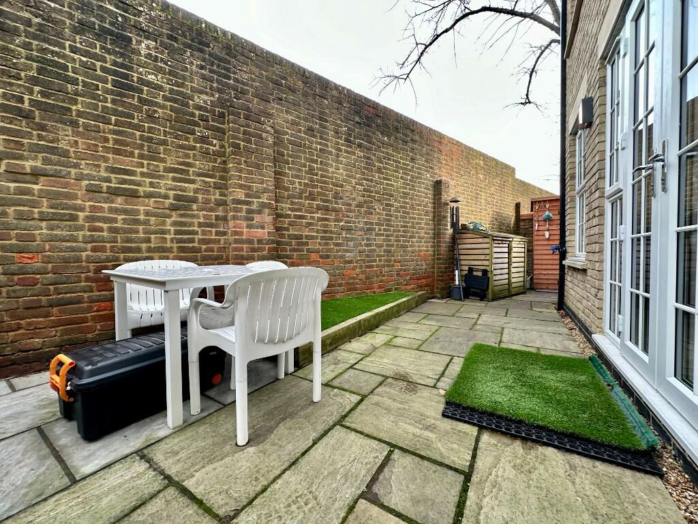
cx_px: 349
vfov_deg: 85.7
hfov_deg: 102.1
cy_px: 262
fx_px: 282
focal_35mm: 14
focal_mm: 2.22
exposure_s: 1/99
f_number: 2.2
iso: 80
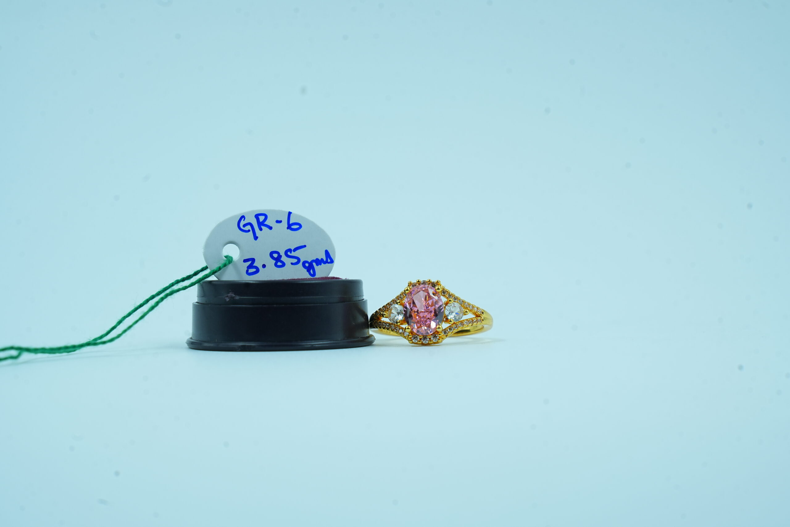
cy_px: 264
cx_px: 395
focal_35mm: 105
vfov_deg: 13.0
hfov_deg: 19.5
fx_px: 2304
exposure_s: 1/125
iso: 400
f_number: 11
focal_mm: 105
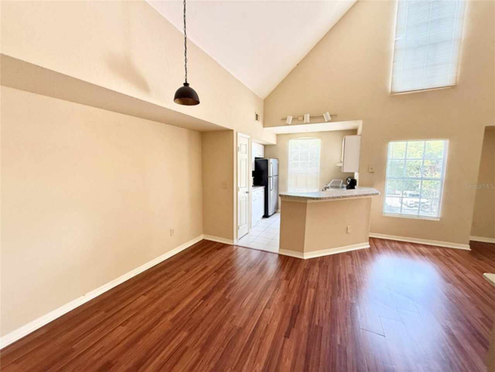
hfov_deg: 102.1
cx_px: 248
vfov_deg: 85.7
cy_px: 186
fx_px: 200
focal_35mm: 14
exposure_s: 1/80
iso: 320
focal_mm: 2.22
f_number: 2.2
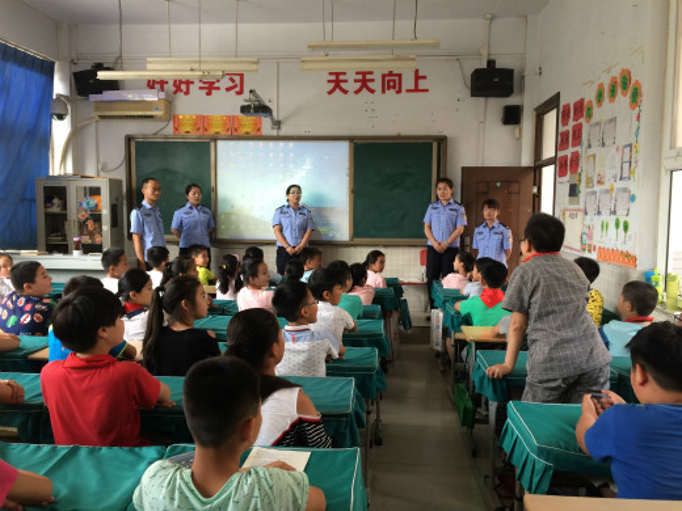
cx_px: 341
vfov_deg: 48.2
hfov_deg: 61.7
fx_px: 571
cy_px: 256
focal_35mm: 29
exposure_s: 1/33
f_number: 2.2
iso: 40
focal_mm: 4.15
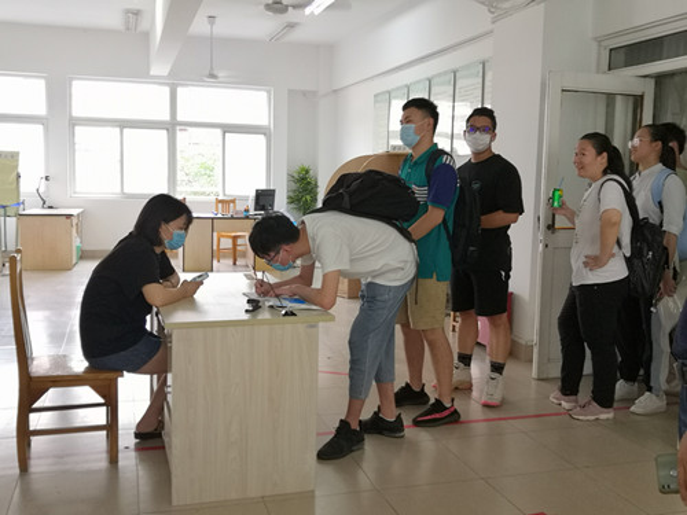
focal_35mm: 36
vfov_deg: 39.7
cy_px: 258
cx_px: 344
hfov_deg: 51.4
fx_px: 714
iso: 160
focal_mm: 3.95
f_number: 1.8
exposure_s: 1/33.3
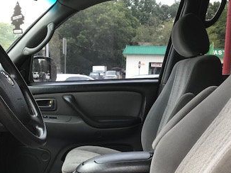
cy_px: 130
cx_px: 89
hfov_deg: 34.8
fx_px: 367
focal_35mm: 55
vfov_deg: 26.2
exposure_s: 1/120
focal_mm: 3.99
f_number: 1.8
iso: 25
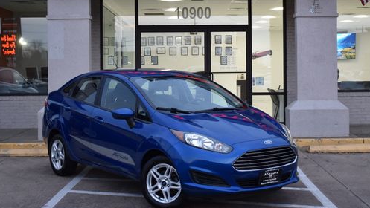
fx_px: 615
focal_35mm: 63
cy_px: 81
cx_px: 207
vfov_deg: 19.2
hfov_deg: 33.4
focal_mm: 31
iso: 450
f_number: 4.2
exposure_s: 1/60
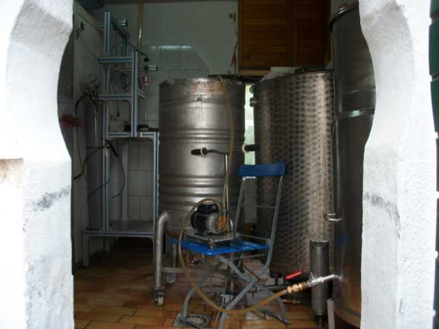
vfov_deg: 45.4
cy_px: 164
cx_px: 220
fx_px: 393
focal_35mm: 31
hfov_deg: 58.4
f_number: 2.9
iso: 80
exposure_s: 1/61.9
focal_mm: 5.7
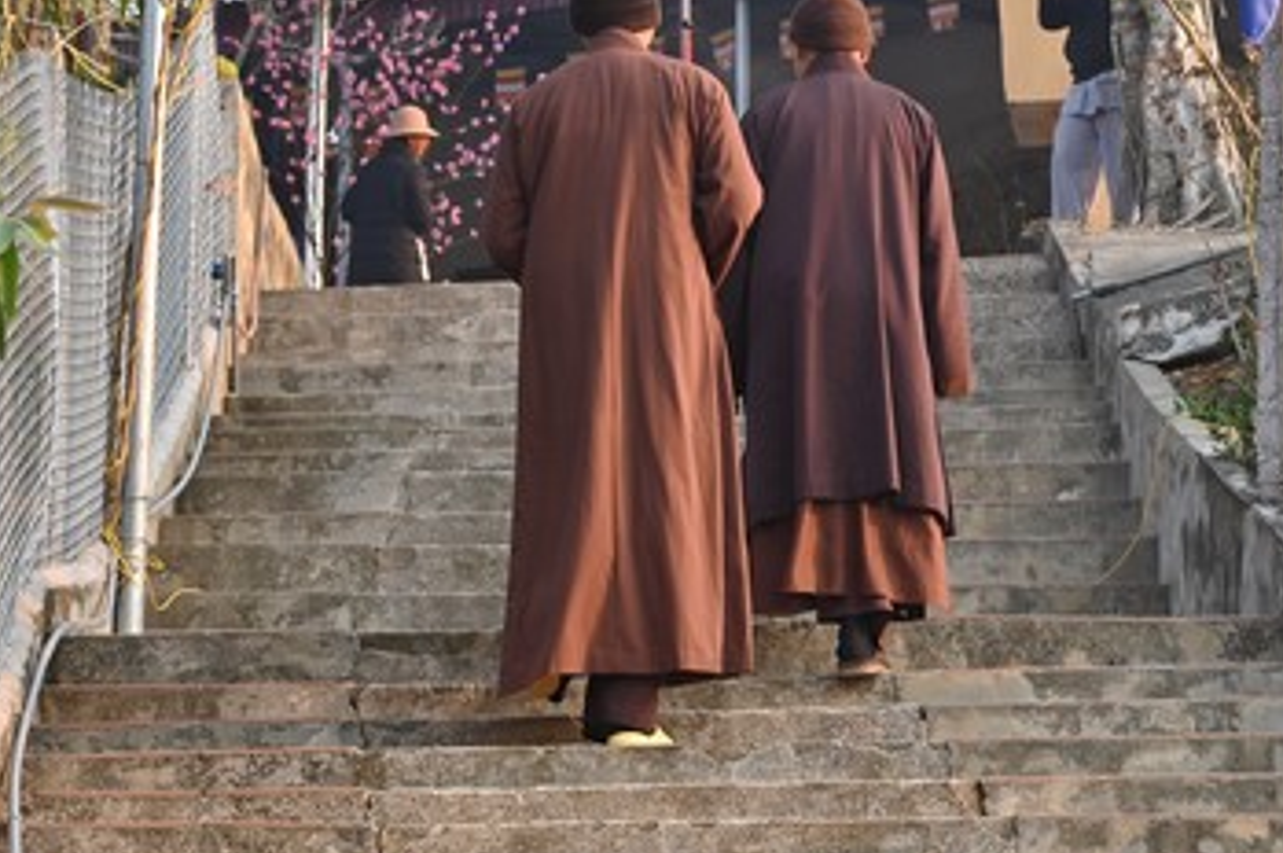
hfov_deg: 16.5
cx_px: 1140
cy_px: 114
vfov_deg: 11.1
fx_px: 4379
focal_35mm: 123
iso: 250
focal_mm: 66
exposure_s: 1/250
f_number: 5.6
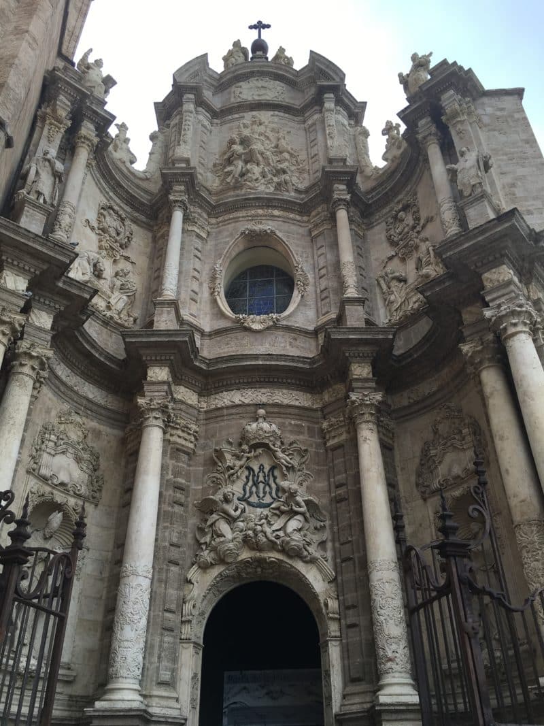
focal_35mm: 29
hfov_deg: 48.2
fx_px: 608
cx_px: 272
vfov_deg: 61.7
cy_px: 363
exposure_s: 1/432
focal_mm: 4.15
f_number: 2.2
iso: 25
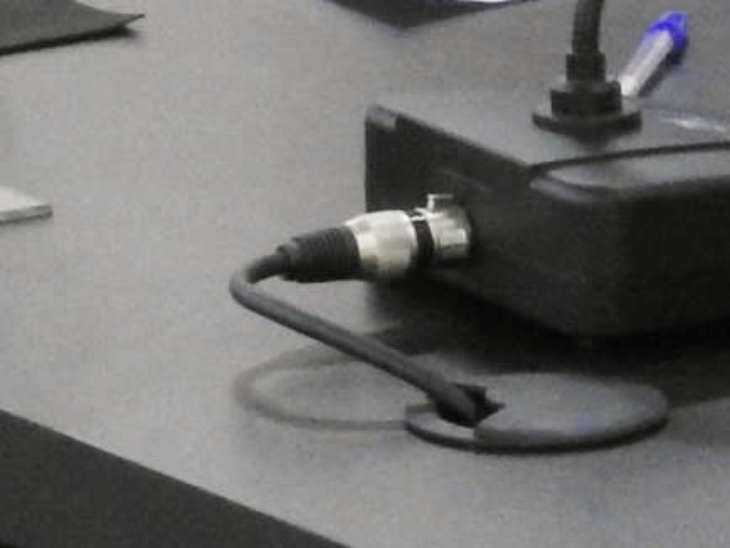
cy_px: -555
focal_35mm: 435
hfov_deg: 4.5
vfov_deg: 3.4
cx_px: 749
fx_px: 9179
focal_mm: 14.3
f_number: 8
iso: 800
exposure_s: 1/6
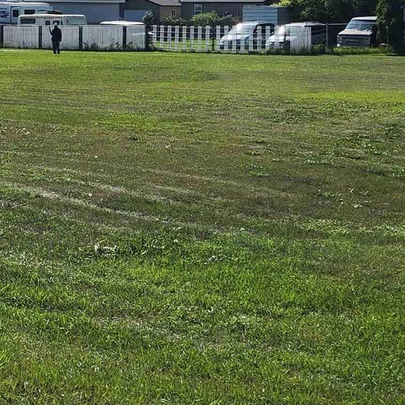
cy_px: 54
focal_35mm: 82
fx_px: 1085
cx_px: 87
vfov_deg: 20.8
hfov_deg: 20.9
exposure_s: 1/4021
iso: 25
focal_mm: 5.54
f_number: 1.8
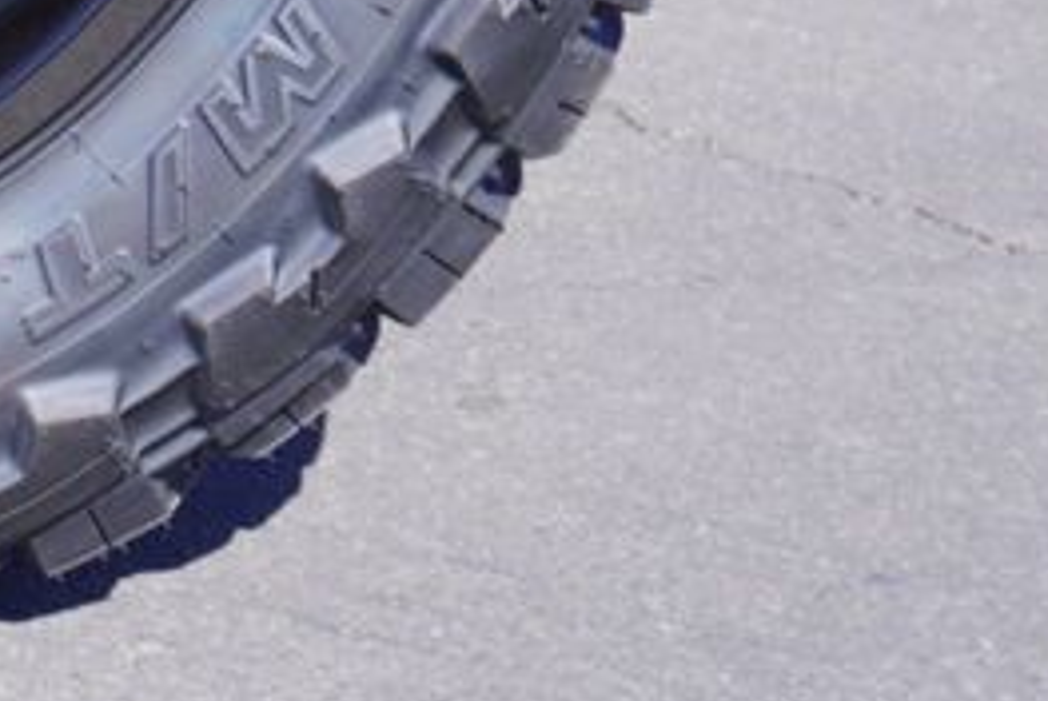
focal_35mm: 152
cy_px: -613
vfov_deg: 8.6
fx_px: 4430
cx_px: -494
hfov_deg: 12.8
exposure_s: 1/160
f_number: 7.1
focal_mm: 26
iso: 100
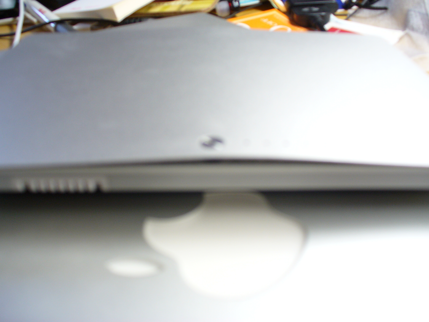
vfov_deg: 38.7
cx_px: 214
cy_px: 161
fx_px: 459
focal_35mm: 37
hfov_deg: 50.1
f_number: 2.8
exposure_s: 1/15
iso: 100
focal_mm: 6.1
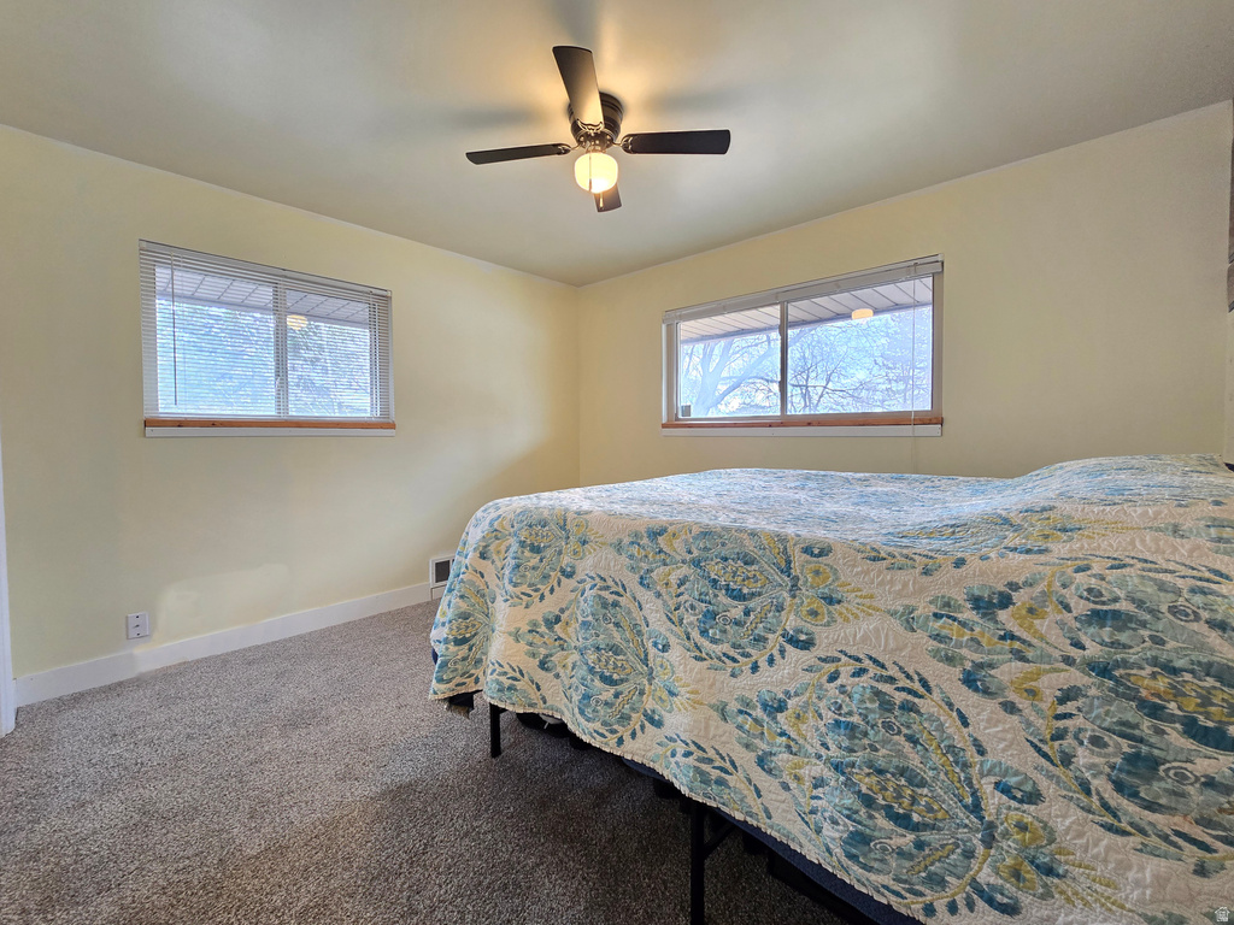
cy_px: 462
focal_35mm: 13
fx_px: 463
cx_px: 617
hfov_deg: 106.2
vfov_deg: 89.9
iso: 200
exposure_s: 1/60
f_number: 2.2
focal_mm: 2.2
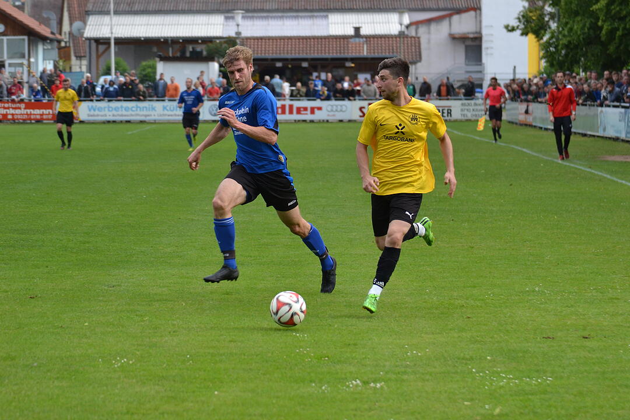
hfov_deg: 13.7
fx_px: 2625
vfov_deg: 9.1
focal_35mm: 150
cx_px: 315
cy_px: 210
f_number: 4.2
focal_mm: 100
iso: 500
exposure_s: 1/500
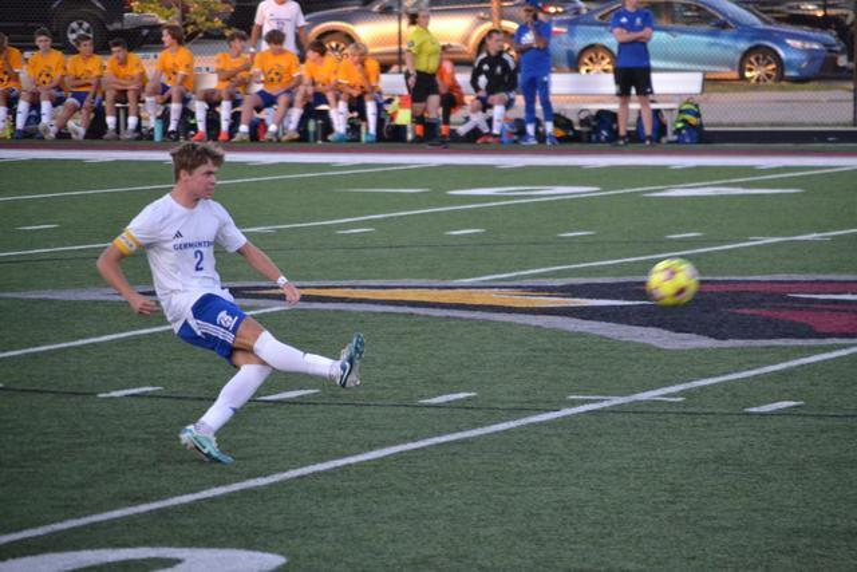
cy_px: 286
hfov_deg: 6.9
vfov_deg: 4.6
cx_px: 428
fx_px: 7143
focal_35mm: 300
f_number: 6.3
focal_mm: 200
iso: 1800
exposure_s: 1/500
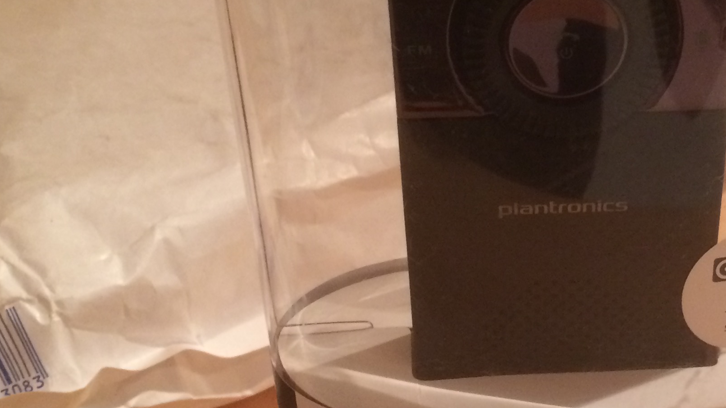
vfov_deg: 18.8
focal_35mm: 64
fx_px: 1232
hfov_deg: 32.2
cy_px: 268
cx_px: 542
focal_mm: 4.15
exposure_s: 1/20
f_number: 2.2
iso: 250
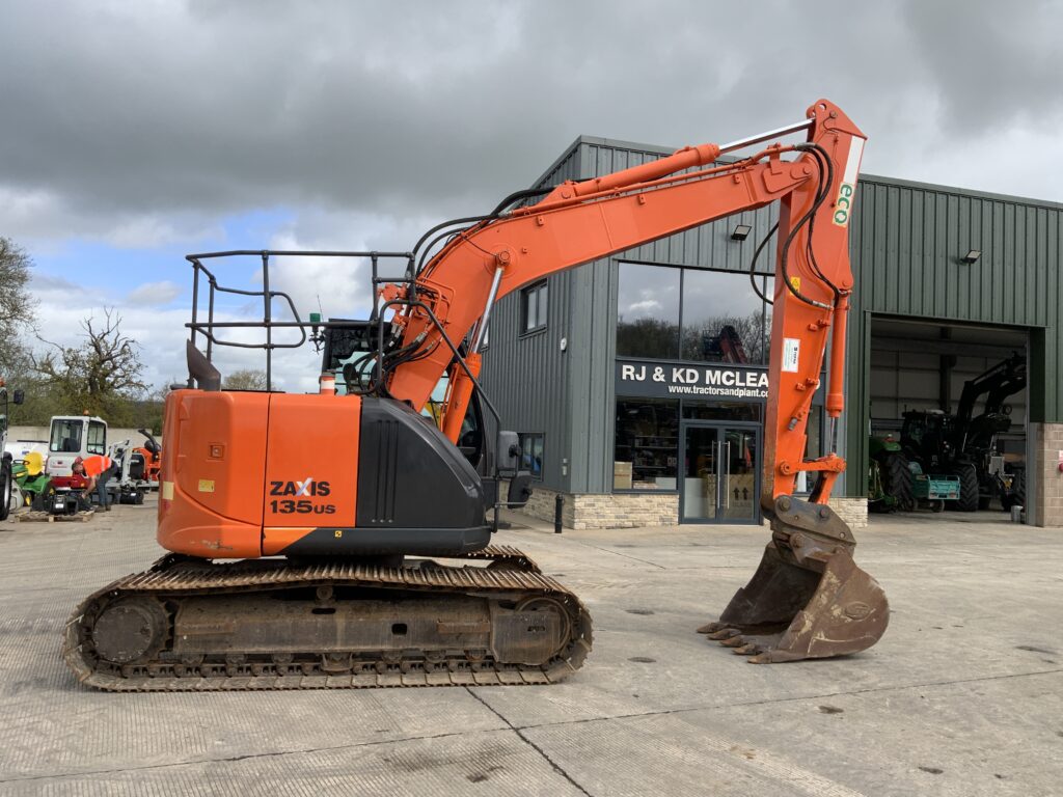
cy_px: 398
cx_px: 532
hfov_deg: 61.7
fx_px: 891
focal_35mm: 29
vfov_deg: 48.2
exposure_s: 1/1168
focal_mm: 3
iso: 16
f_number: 1.8
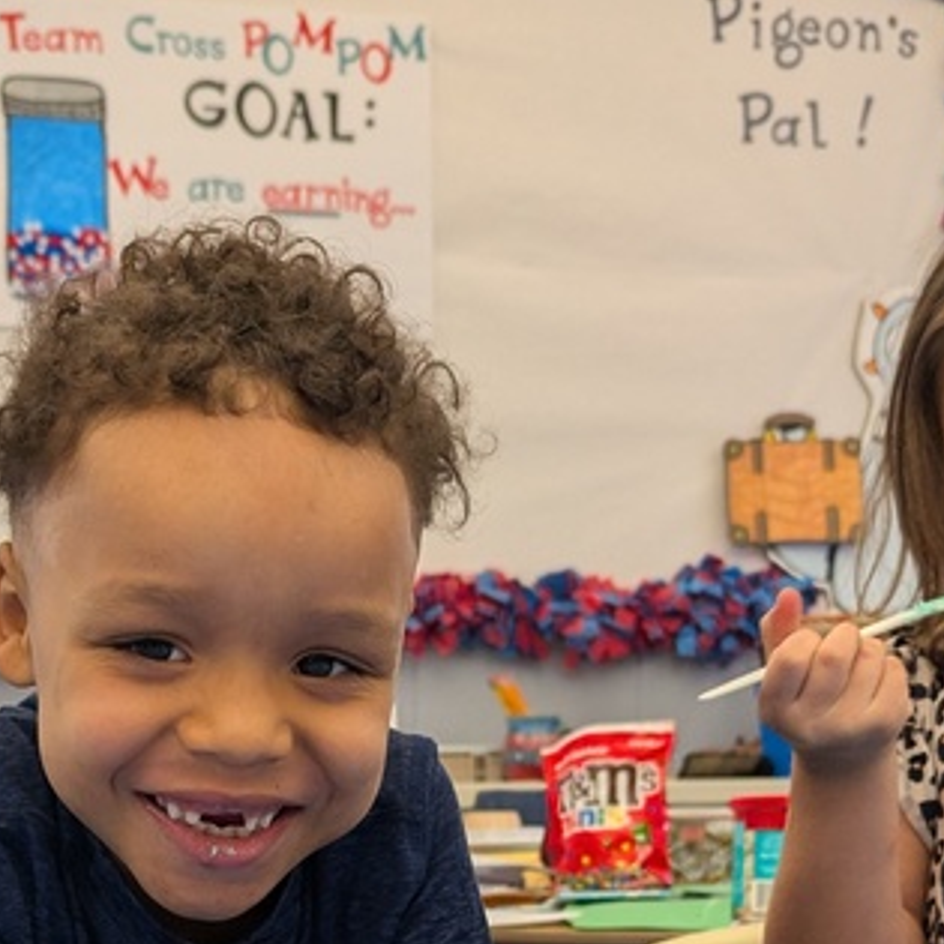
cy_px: 1100
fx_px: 2129
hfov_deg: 24.8
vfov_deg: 23.1
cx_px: 292
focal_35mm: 69
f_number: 1.85
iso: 214
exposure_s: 1/107
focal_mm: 6.81
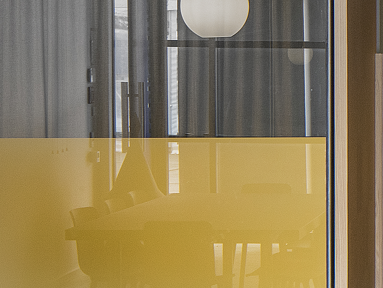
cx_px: 587
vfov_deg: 10.8
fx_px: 1516
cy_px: 62
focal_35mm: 137
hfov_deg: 13.5
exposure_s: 1/3
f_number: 13
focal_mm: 24
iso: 400
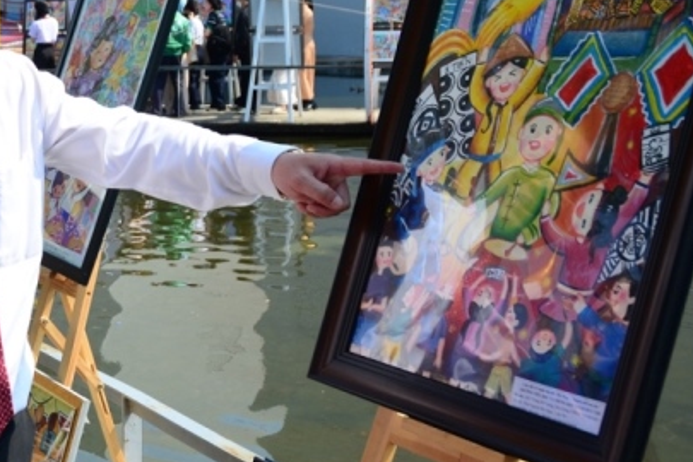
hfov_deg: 22.7
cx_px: -88
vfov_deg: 16.2
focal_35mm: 84
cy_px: 176
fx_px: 1617
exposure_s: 1/320
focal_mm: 24
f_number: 5
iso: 100
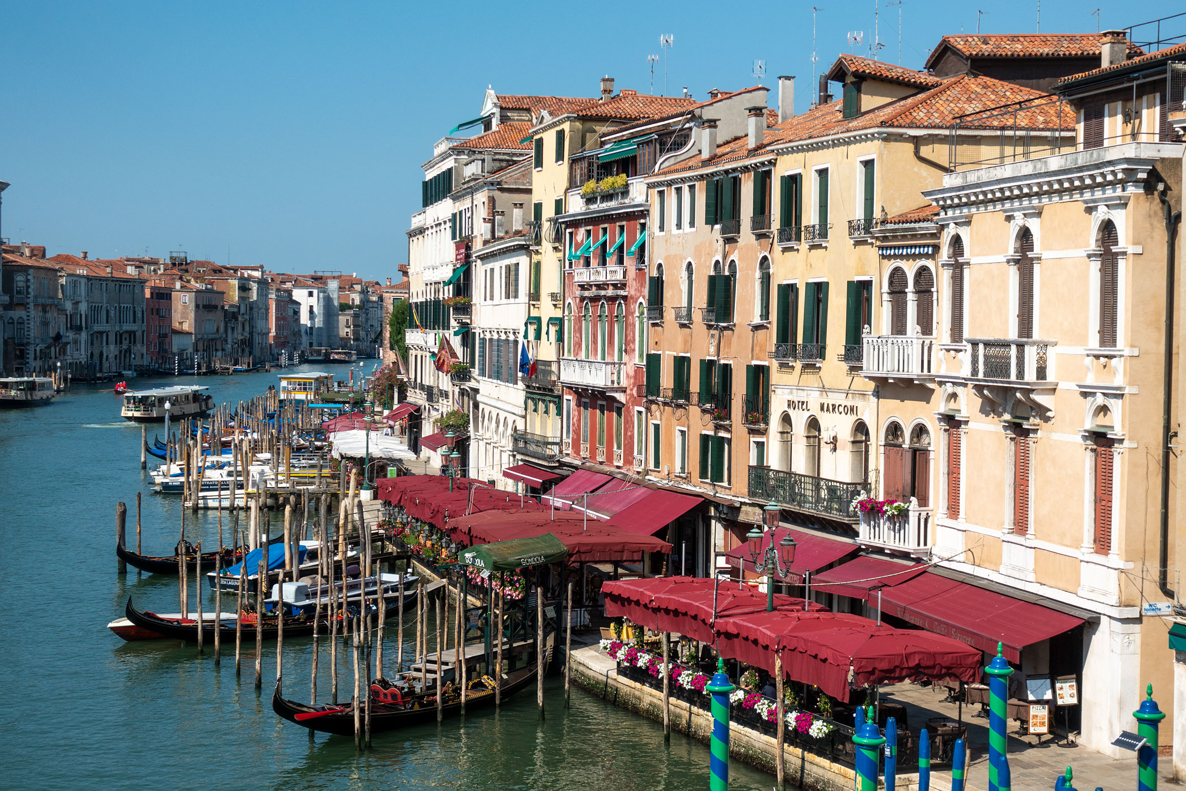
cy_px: 397
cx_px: 595
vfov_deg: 20.6
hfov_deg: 30.5
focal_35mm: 66
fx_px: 2174
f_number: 3.5
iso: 125
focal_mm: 23.73
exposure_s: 1/2000
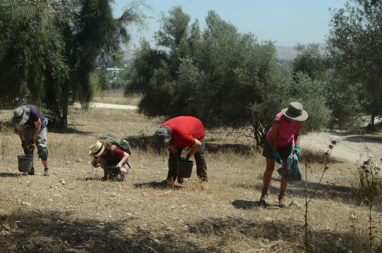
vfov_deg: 29.7
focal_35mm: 45
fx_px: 477
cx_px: 114
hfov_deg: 42.8
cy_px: 126
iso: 400
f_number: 11
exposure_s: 1/500
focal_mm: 20
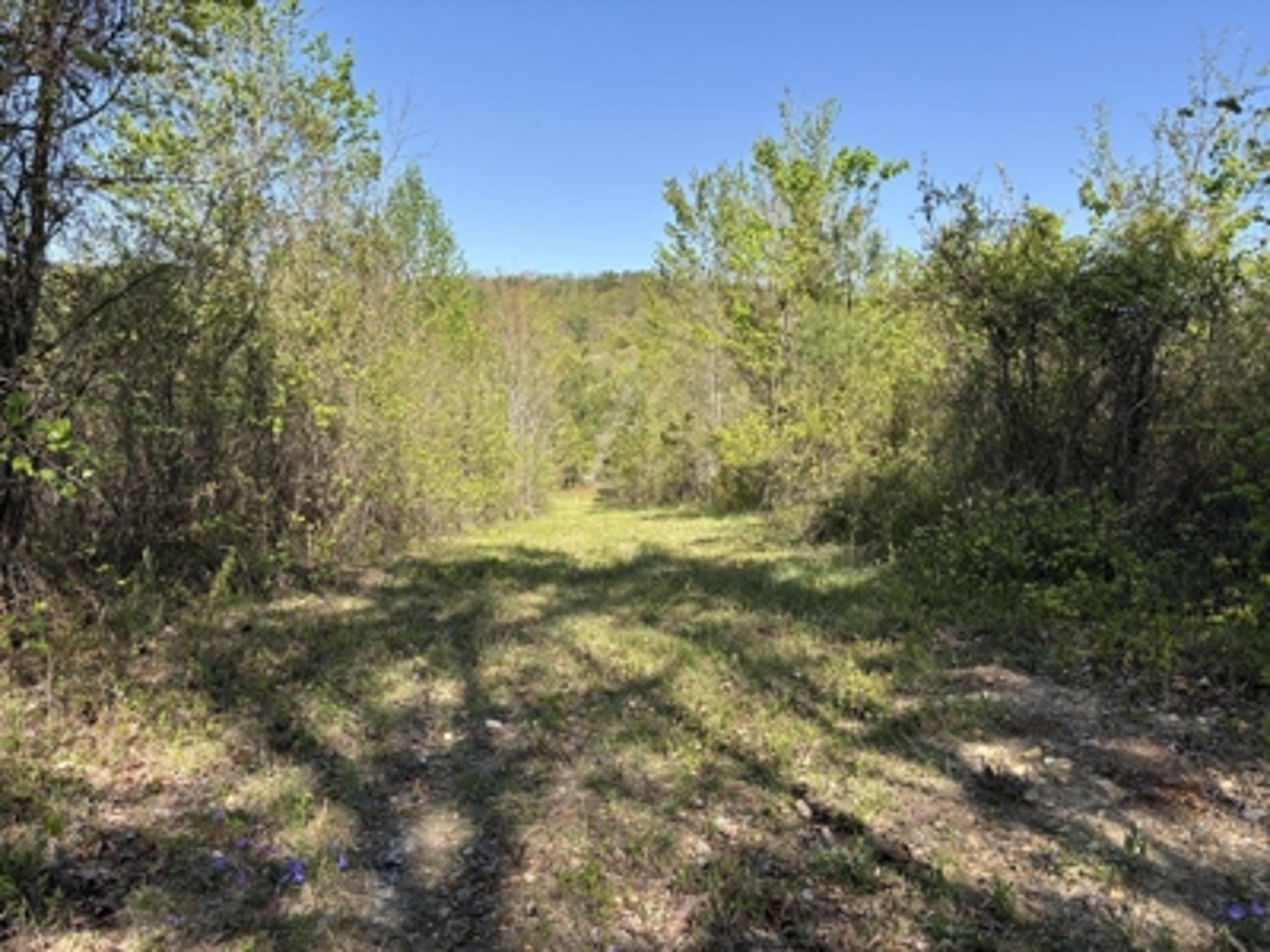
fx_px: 954
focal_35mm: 26
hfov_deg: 67.3
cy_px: 476
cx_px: 635
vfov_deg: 53.1
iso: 50
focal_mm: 5.96
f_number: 1.6
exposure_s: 1/1437
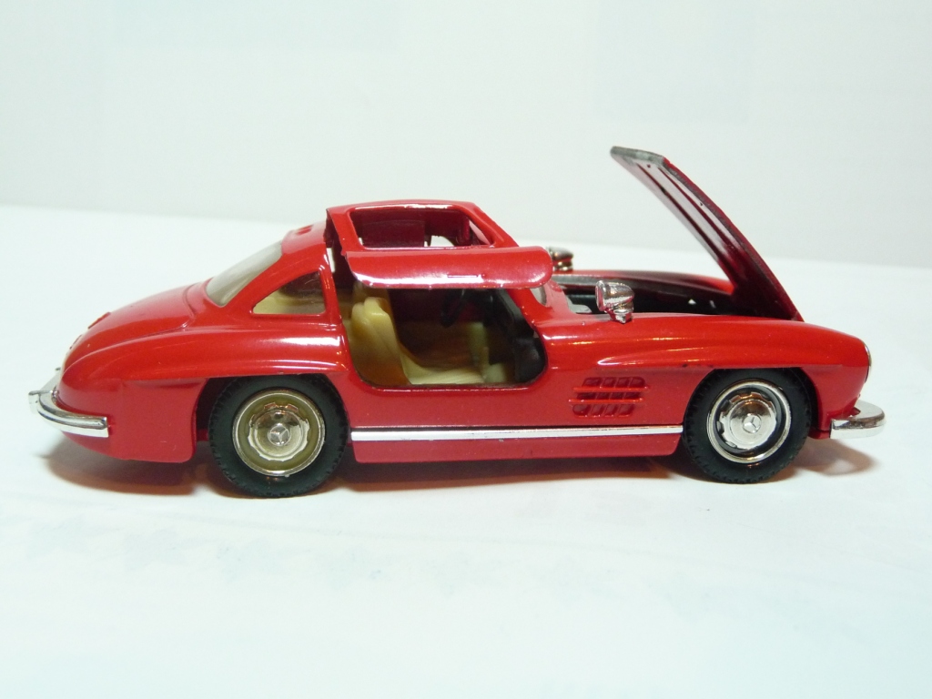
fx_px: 969
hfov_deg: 51.4
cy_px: 350
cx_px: 466
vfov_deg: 39.7
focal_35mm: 36
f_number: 3.7
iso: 400
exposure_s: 1/30
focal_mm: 6
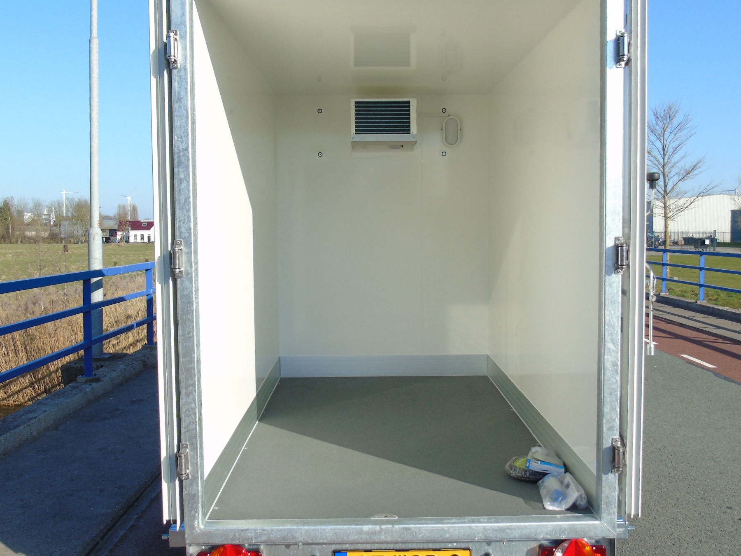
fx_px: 771
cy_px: 270
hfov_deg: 51.3
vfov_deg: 39.7
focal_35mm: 36
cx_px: 384
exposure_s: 1/640
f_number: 3.4
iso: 80
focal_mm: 4.4
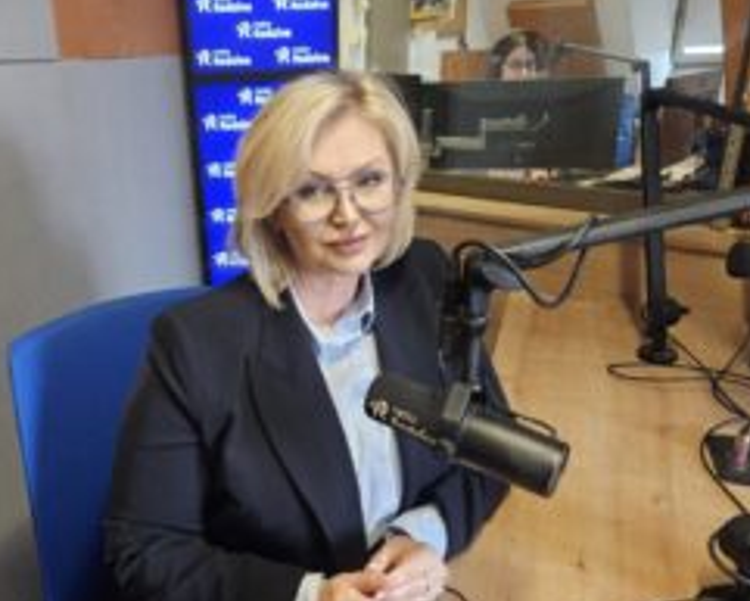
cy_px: 333
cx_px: 316
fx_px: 733
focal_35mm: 33
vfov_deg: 44.5
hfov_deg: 54.0
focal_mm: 5.4
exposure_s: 1/100
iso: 800
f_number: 1.8
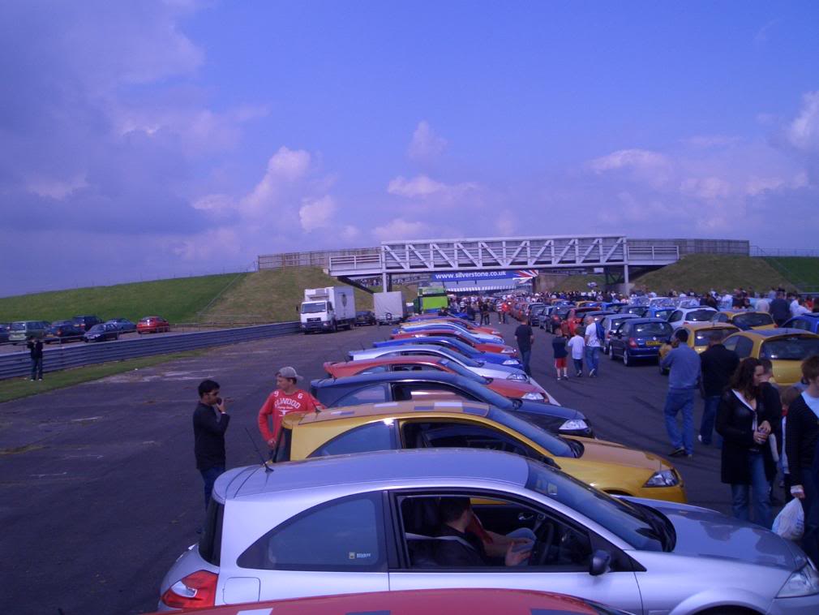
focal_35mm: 36
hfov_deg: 51.3
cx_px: 410
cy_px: 308
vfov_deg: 39.7
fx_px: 852
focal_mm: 4.8
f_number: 8
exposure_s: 1/320
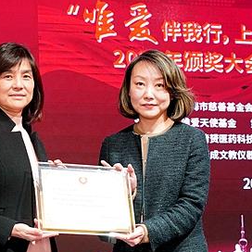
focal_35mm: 135
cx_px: 86
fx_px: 1112
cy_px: 169
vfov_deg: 12.9
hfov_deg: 12.9
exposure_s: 1/250
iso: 12800
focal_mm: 72
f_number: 5.6
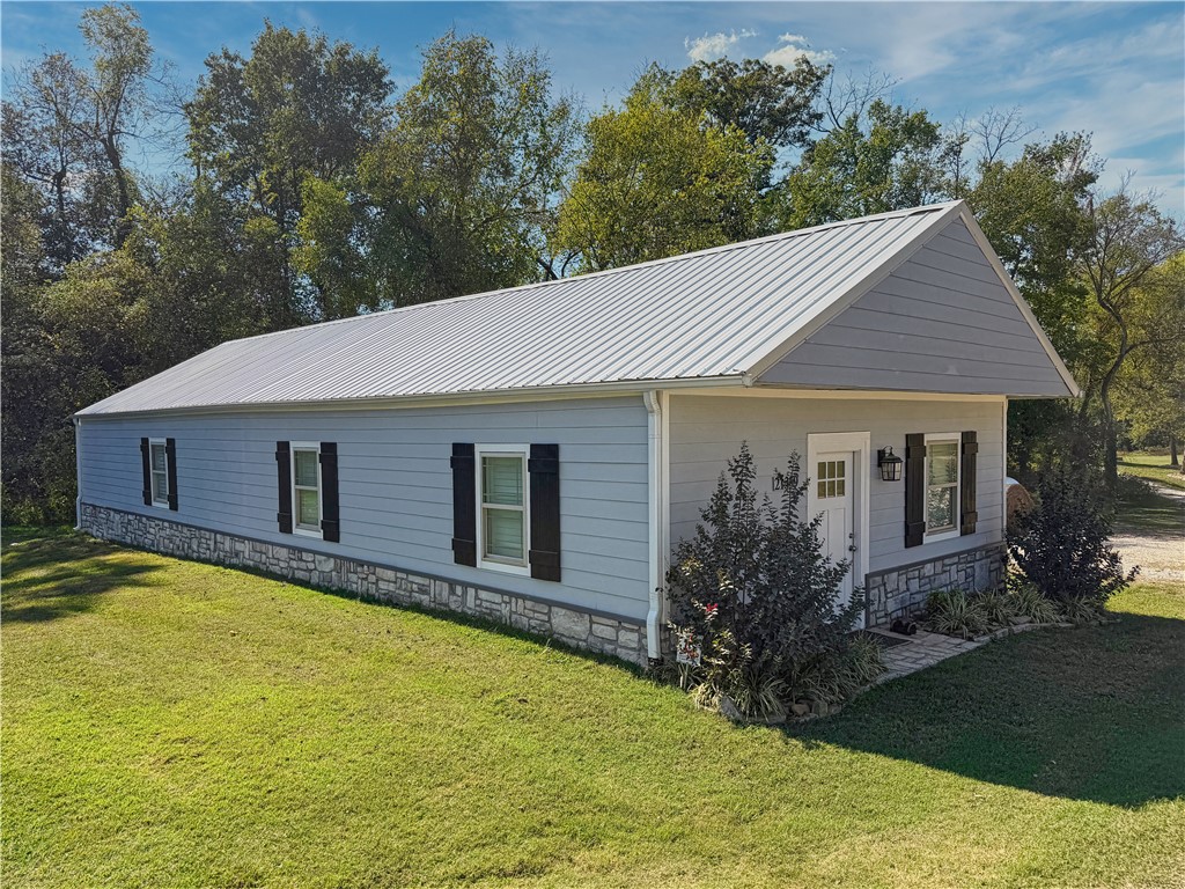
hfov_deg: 71.6
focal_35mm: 24
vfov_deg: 56.8
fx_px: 822
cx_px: 592
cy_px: 444
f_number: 1.78
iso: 80
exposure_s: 1/4673
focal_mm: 6.76
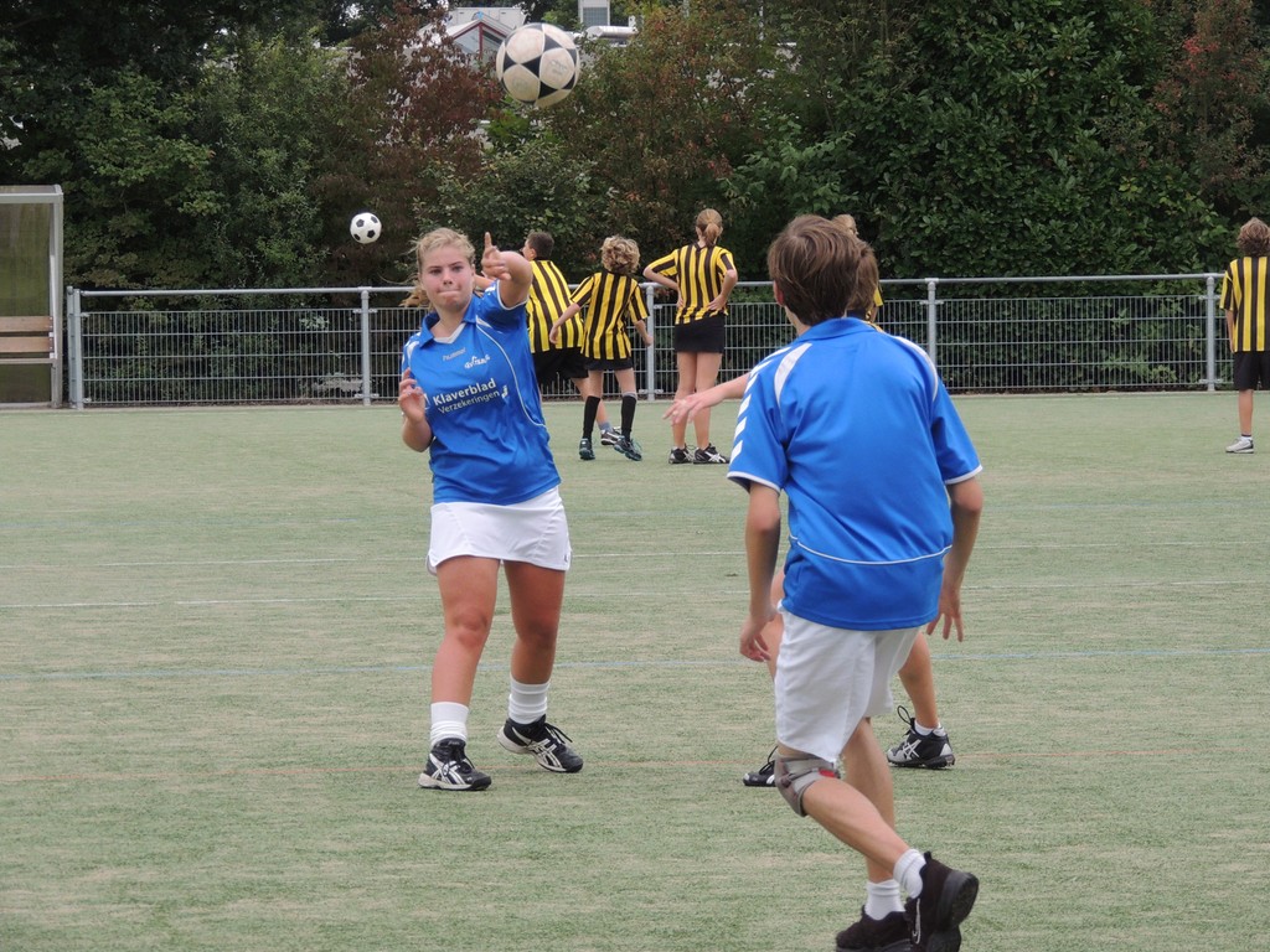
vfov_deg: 7.4
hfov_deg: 9.9
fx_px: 7338
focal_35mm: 200
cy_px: 476
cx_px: 635
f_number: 4.6
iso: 320
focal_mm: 35.6
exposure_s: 1/500
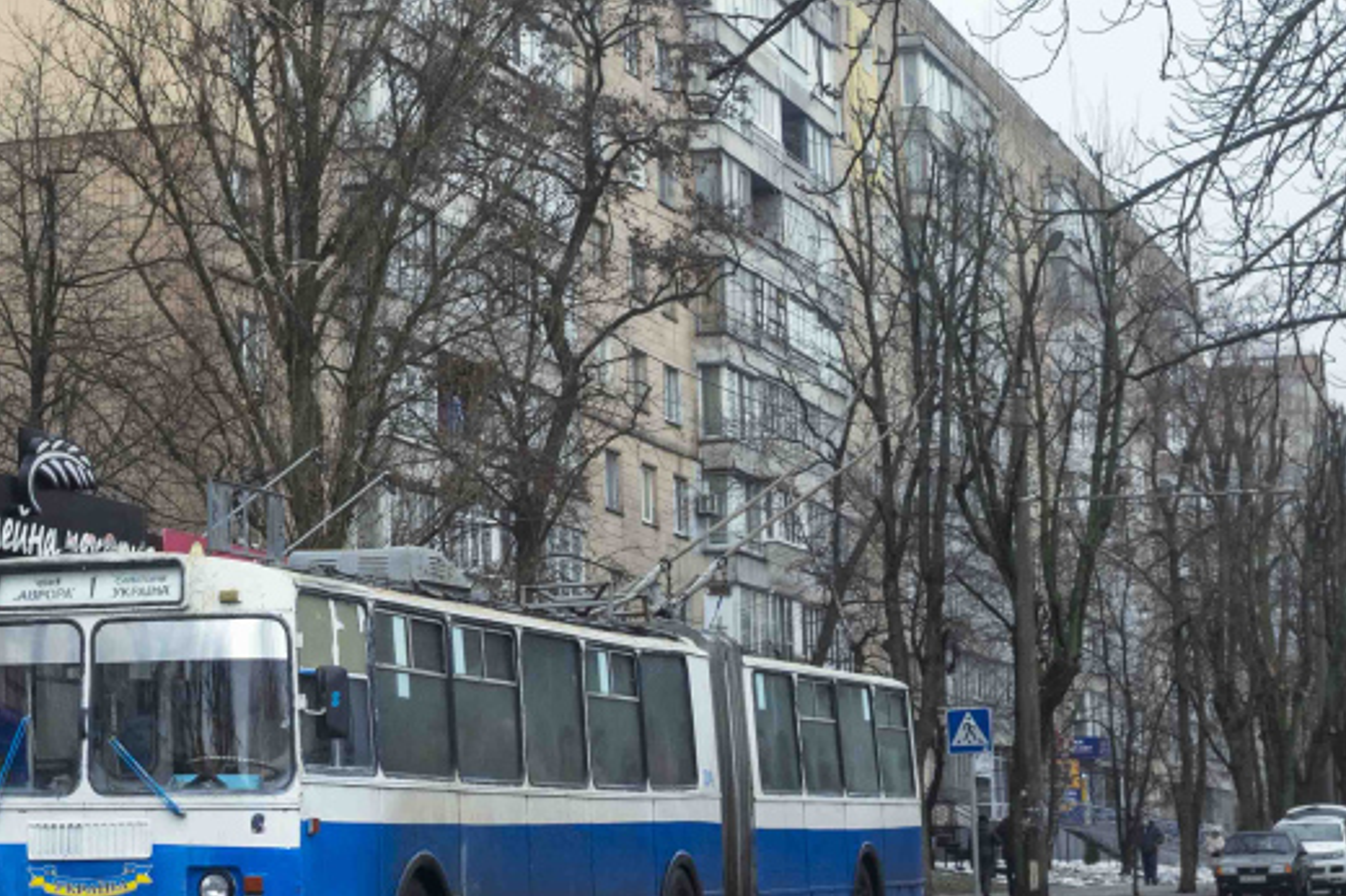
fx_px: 3363
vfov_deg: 15.1
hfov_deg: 22.1
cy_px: 155
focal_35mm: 90
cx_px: 114
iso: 200
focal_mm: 24.38
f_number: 6.3
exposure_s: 1/100
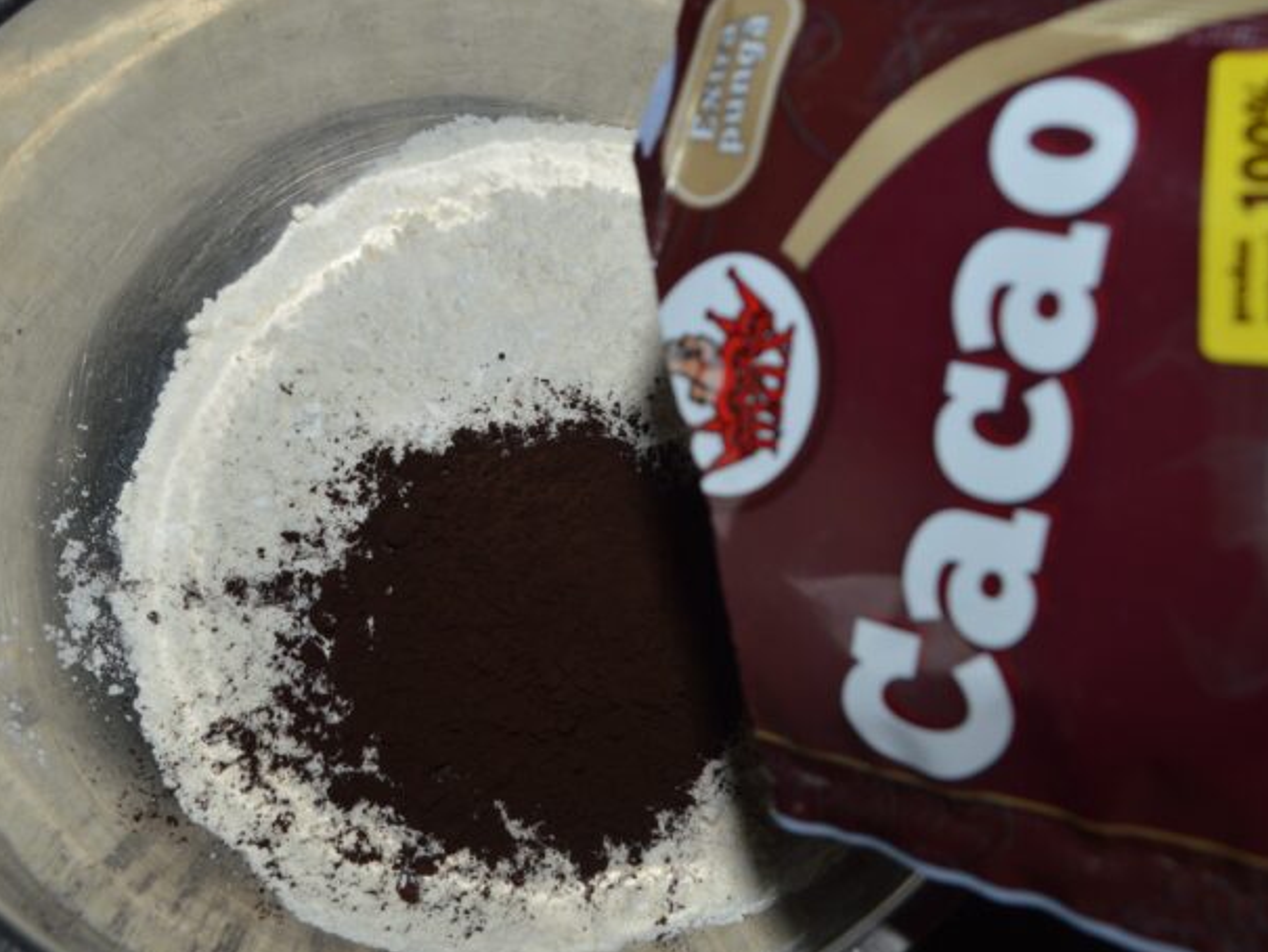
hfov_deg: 46.8
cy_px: 481
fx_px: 1466
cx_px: 620
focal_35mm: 40
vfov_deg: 36.0
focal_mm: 24
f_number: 8
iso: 100
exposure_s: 1/60
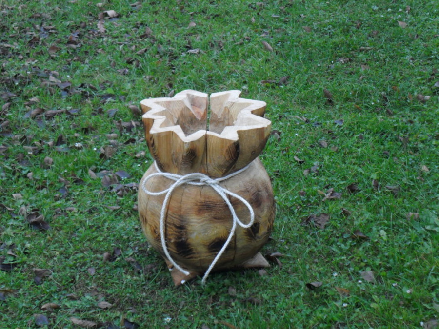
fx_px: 938
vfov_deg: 19.9
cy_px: 164
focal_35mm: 74
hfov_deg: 26.3
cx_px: 220
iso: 100
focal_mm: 13.2
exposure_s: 1/60
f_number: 3.9
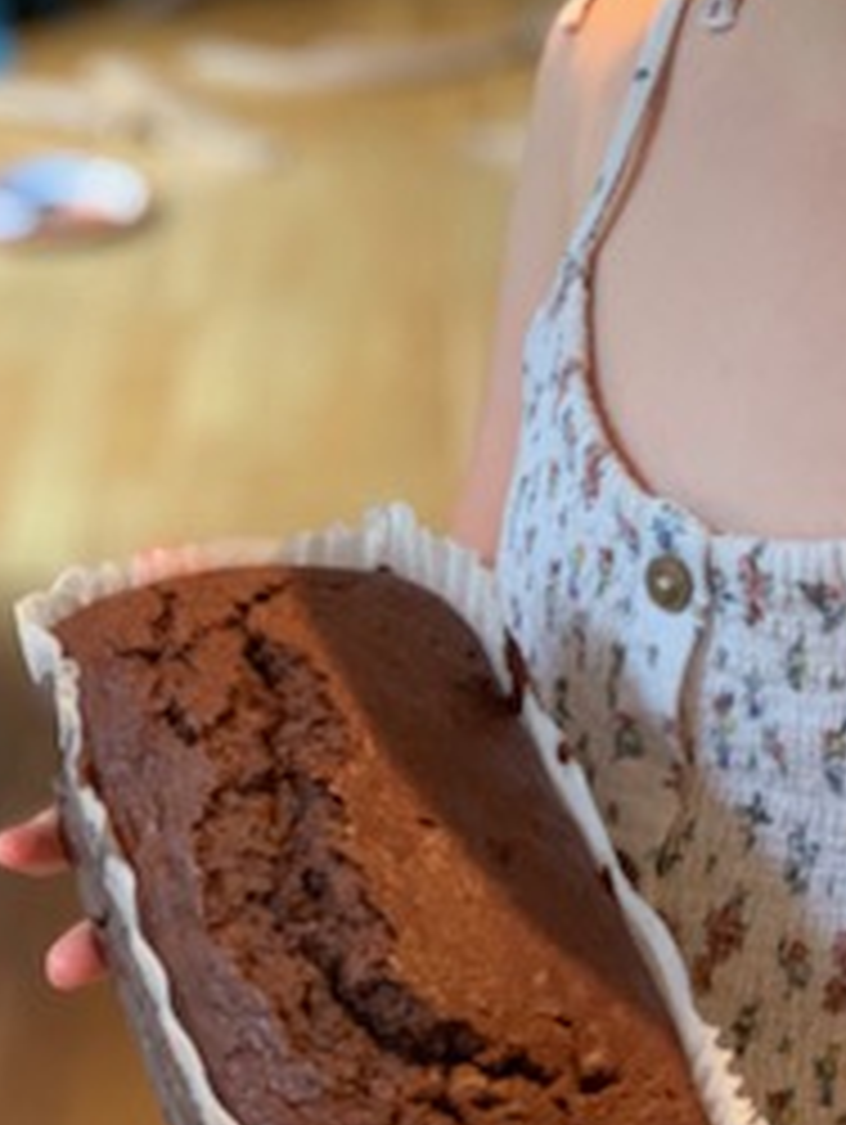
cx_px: 702
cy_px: 333
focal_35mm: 133
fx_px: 4327
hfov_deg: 11.1
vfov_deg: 14.8
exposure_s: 1/50
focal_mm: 6
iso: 200
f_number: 2.4
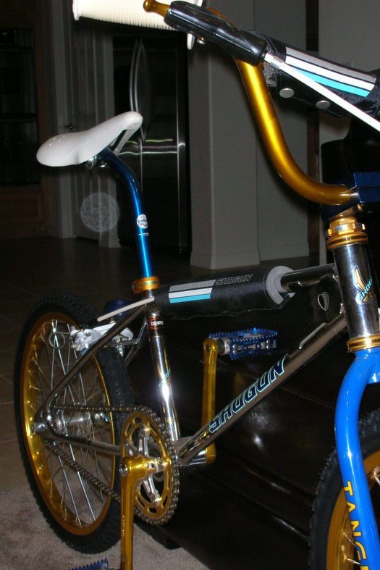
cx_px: 202
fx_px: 886
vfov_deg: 35.6
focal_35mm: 56
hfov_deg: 24.2
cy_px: 288
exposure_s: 1/60.1
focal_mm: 8.8
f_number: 3.7
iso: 131
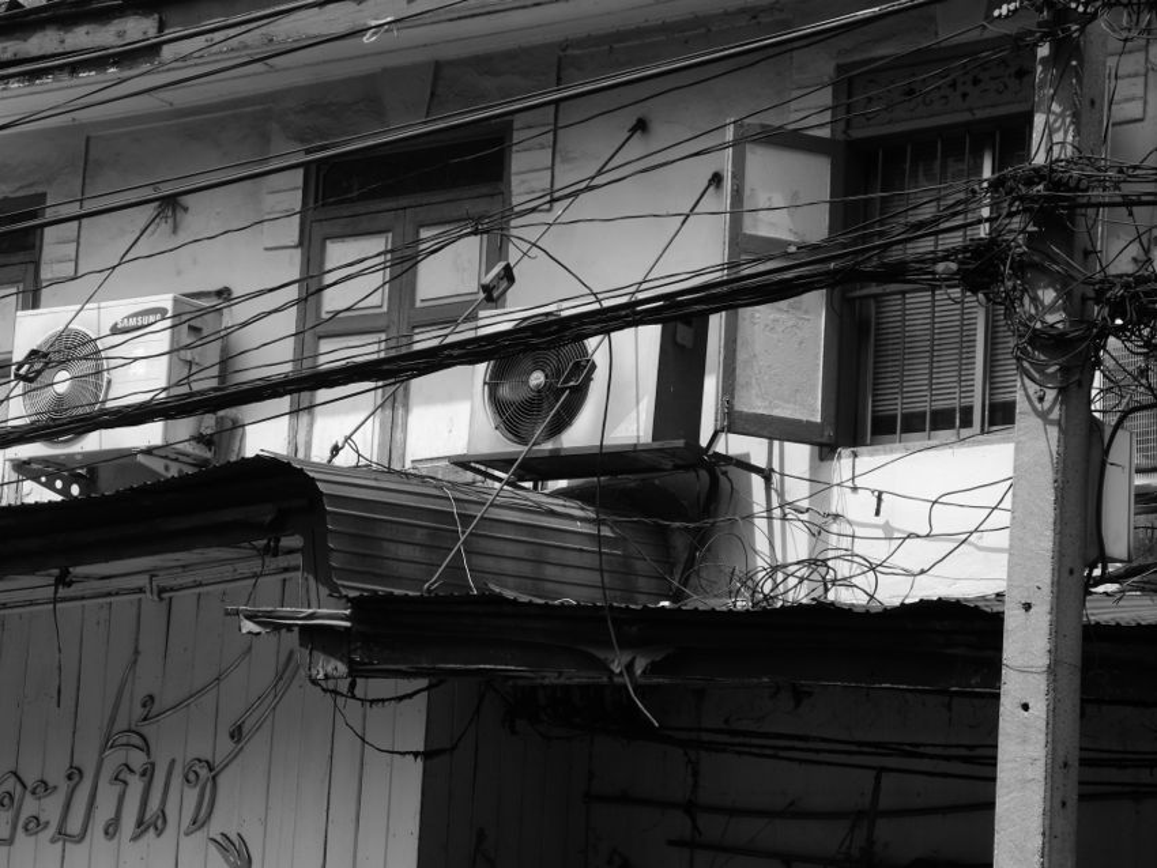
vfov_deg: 12.5
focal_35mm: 119
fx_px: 3979
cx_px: 578
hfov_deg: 16.5
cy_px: 434
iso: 100
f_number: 4.5
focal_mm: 25.4
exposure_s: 1/400
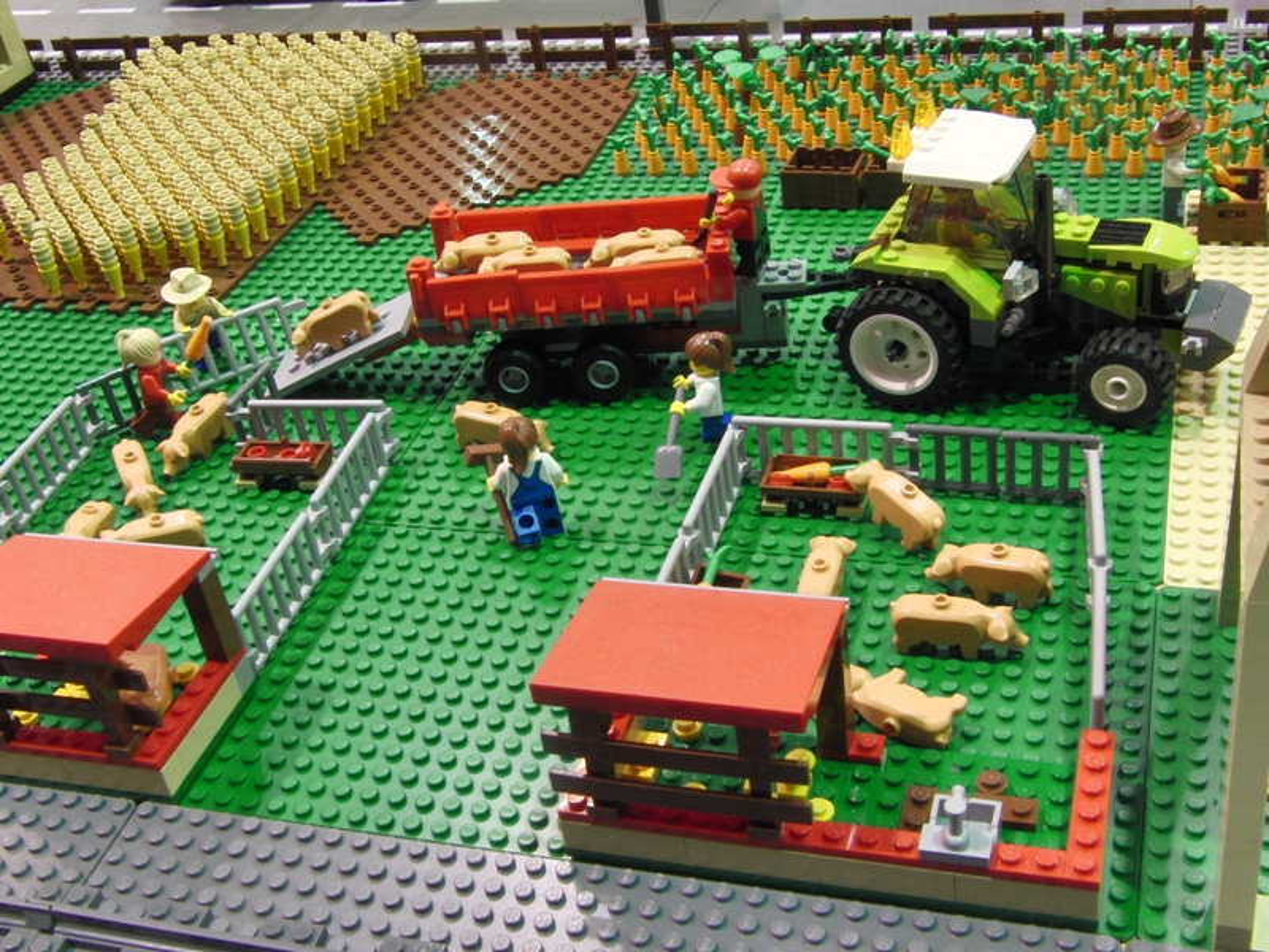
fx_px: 1650
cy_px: 476
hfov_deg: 42.1
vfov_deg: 32.2
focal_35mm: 45
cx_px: 634
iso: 100
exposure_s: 1
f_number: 6.5
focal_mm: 7.9
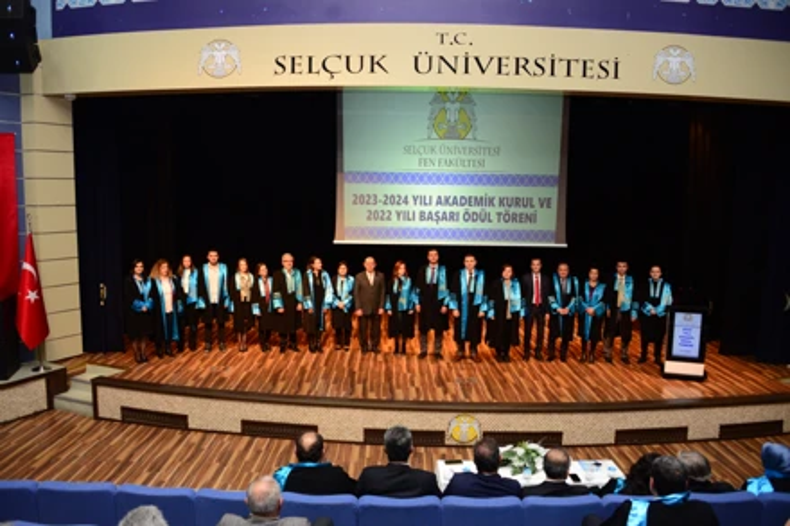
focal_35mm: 28
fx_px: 614
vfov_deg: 46.4
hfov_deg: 65.5
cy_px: 263
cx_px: 395
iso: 1600
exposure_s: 1/200
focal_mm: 28
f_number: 3.5
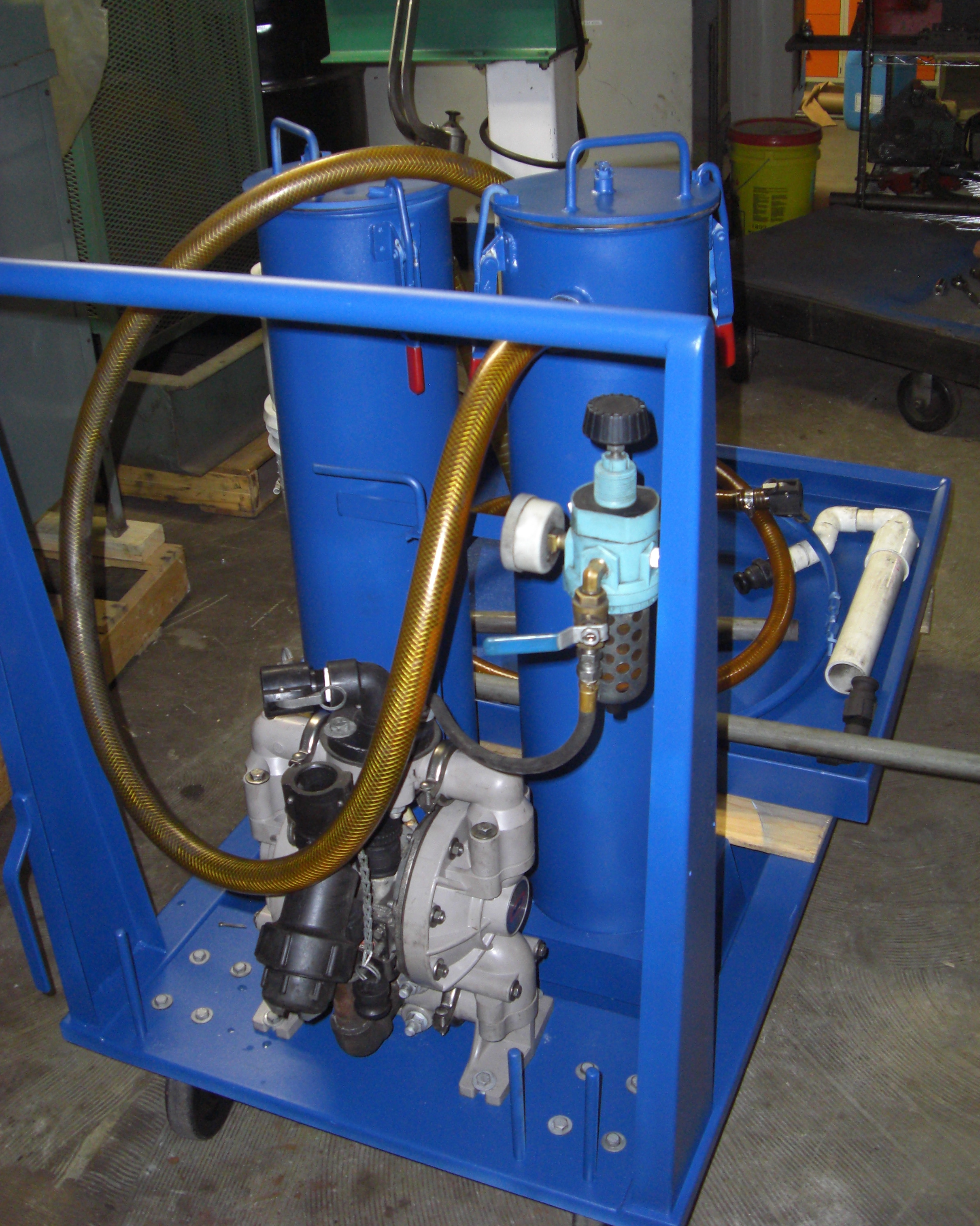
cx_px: 487
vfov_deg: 45.8
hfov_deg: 37.3
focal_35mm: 40
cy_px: 578
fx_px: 1450
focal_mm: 6.2
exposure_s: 1/60
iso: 200
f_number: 2.7
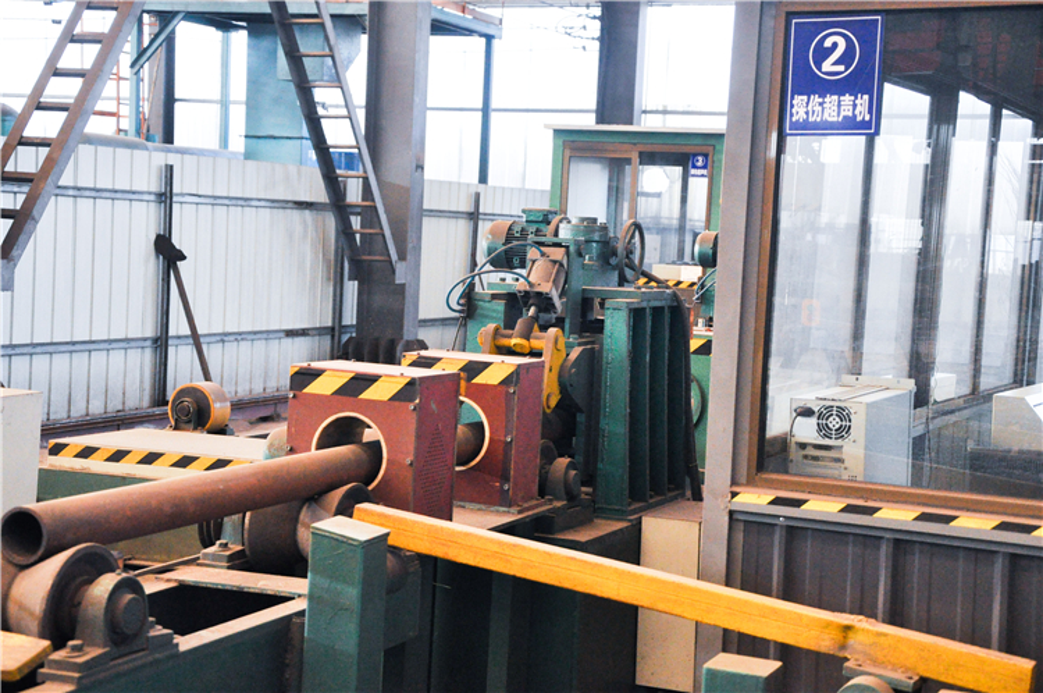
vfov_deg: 21.5
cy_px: 346
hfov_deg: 31.9
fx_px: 1823
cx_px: 522
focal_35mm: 63
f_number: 5.6
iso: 1600
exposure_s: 1/80
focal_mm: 42
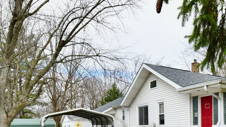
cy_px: 133
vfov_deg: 30.1
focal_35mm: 36
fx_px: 216
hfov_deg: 51.9
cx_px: 180
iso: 640
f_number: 10
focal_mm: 14
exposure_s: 1/400
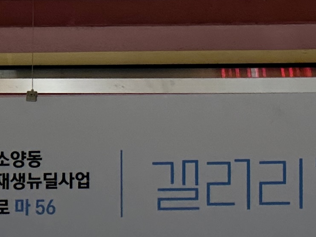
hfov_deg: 15.0
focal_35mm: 131
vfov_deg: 10.2
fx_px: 1196
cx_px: 239
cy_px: 520
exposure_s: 1/120
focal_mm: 6.86
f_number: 1.78
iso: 80
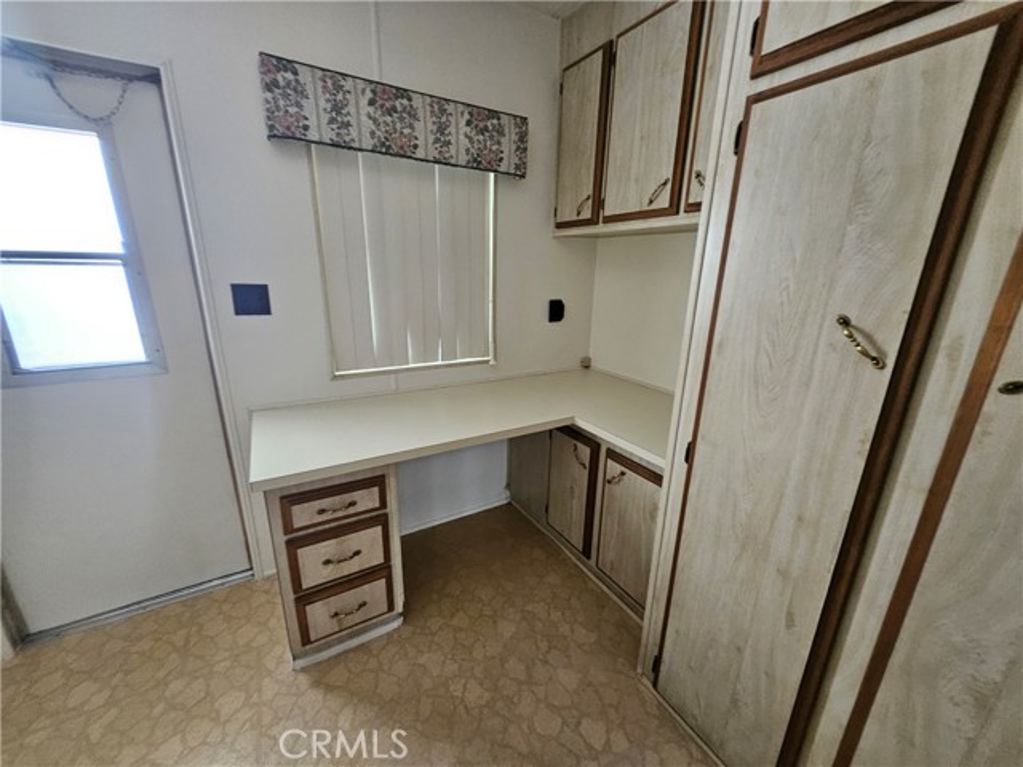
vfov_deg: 89.9
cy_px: 384
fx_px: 384
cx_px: 512
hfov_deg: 106.2
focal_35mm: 13
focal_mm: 1.74
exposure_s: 1/30
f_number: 2.2
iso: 320
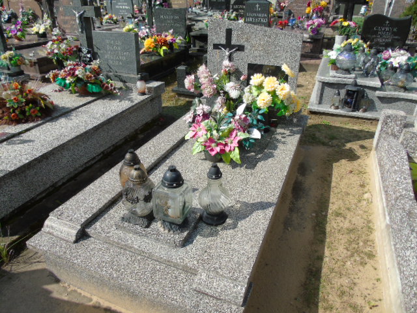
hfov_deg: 69.4
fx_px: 301
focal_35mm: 25
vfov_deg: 54.9
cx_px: 208
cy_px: 156
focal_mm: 4.4
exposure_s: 1/800
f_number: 3.4
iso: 80
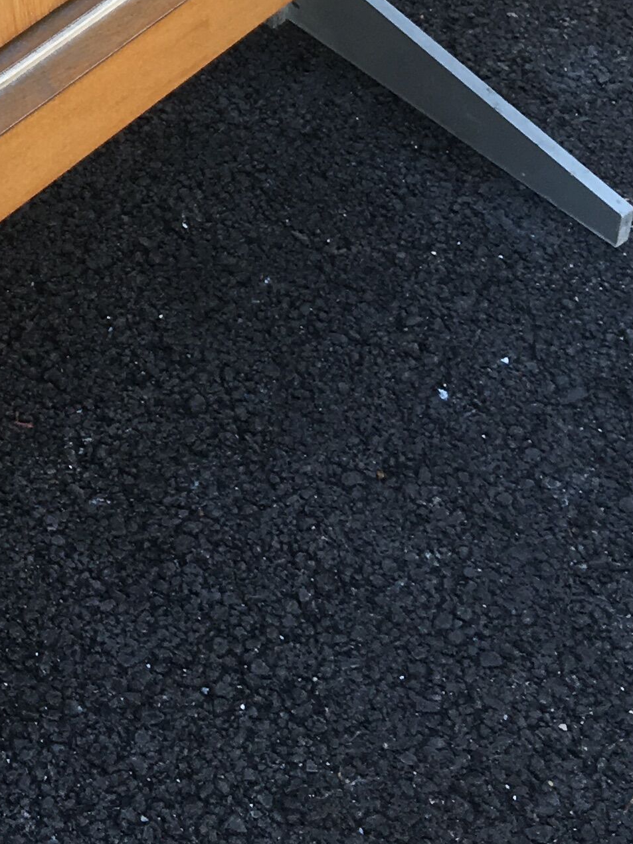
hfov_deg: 15.4
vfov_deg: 19.1
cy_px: -353
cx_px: -149
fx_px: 2244
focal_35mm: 92
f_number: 2.2
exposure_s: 1/218
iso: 25
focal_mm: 4.15
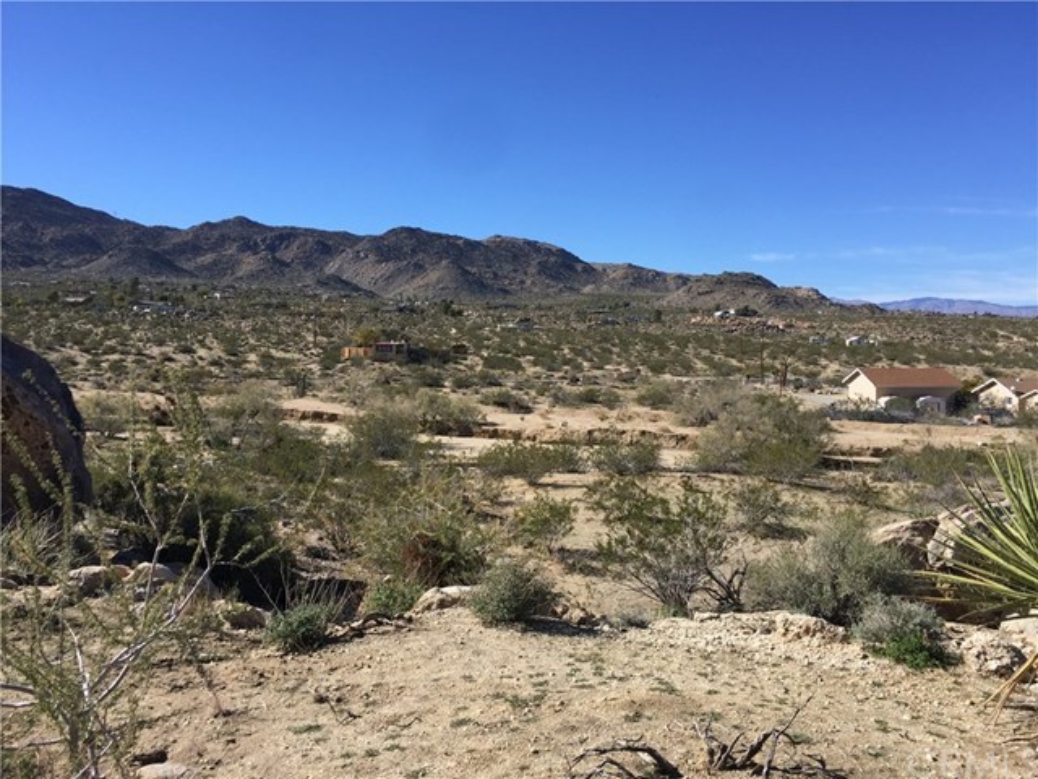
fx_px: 870
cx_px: 519
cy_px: 390
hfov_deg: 61.7
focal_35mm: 29
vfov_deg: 48.2
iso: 32
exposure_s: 1/1799
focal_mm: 4.15
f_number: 2.2
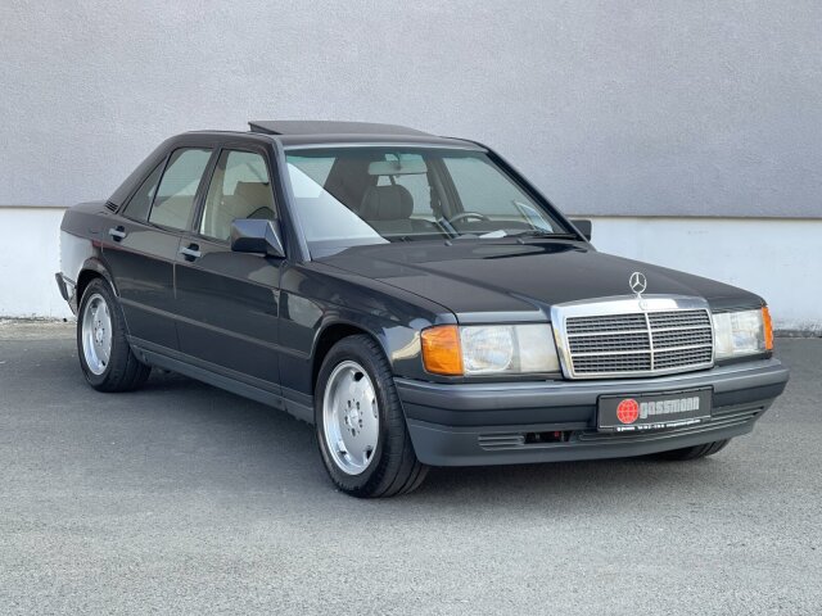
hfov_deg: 30.3
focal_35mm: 64
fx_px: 1520
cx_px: 411
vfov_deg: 22.9
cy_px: 308
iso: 32
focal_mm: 7.5
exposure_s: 1/121
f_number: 2.2
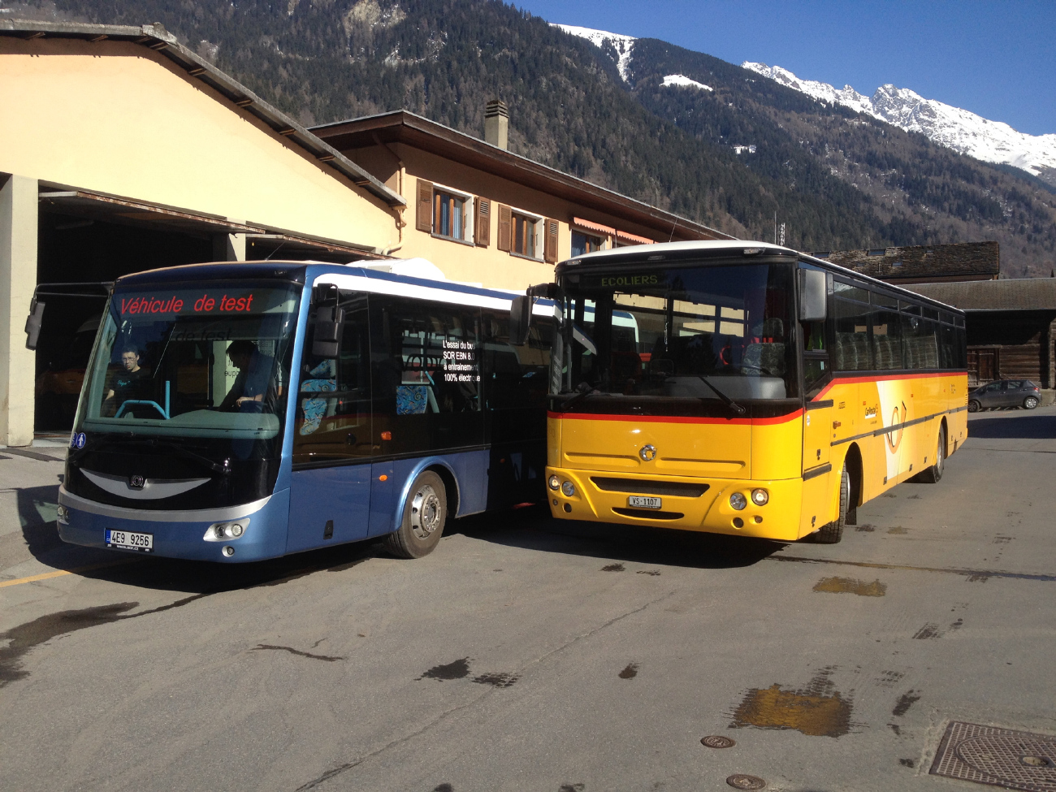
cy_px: 396
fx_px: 1068
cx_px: 528
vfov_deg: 40.7
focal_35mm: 35
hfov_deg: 52.6
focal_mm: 4.28
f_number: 2.4
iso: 50
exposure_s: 1/1783
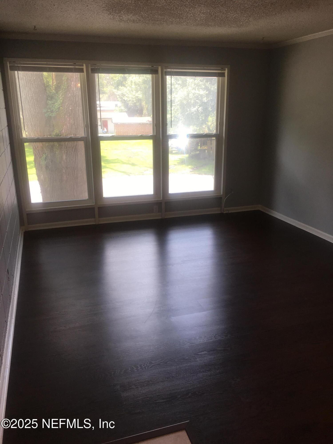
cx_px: 166
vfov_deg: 61.7
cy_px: 222
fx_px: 372
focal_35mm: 29
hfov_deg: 48.2
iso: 25
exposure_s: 1/60
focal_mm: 4.15
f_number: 2.2
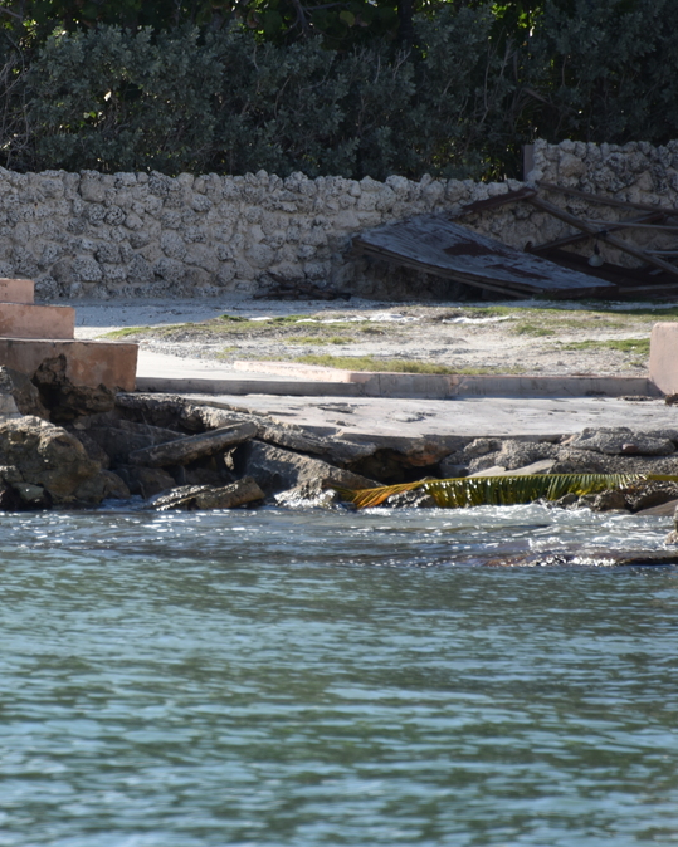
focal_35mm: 535
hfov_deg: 2.9
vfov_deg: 3.6
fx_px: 13422
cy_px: 363
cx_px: 73
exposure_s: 1/640
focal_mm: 300
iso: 180
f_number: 5.6
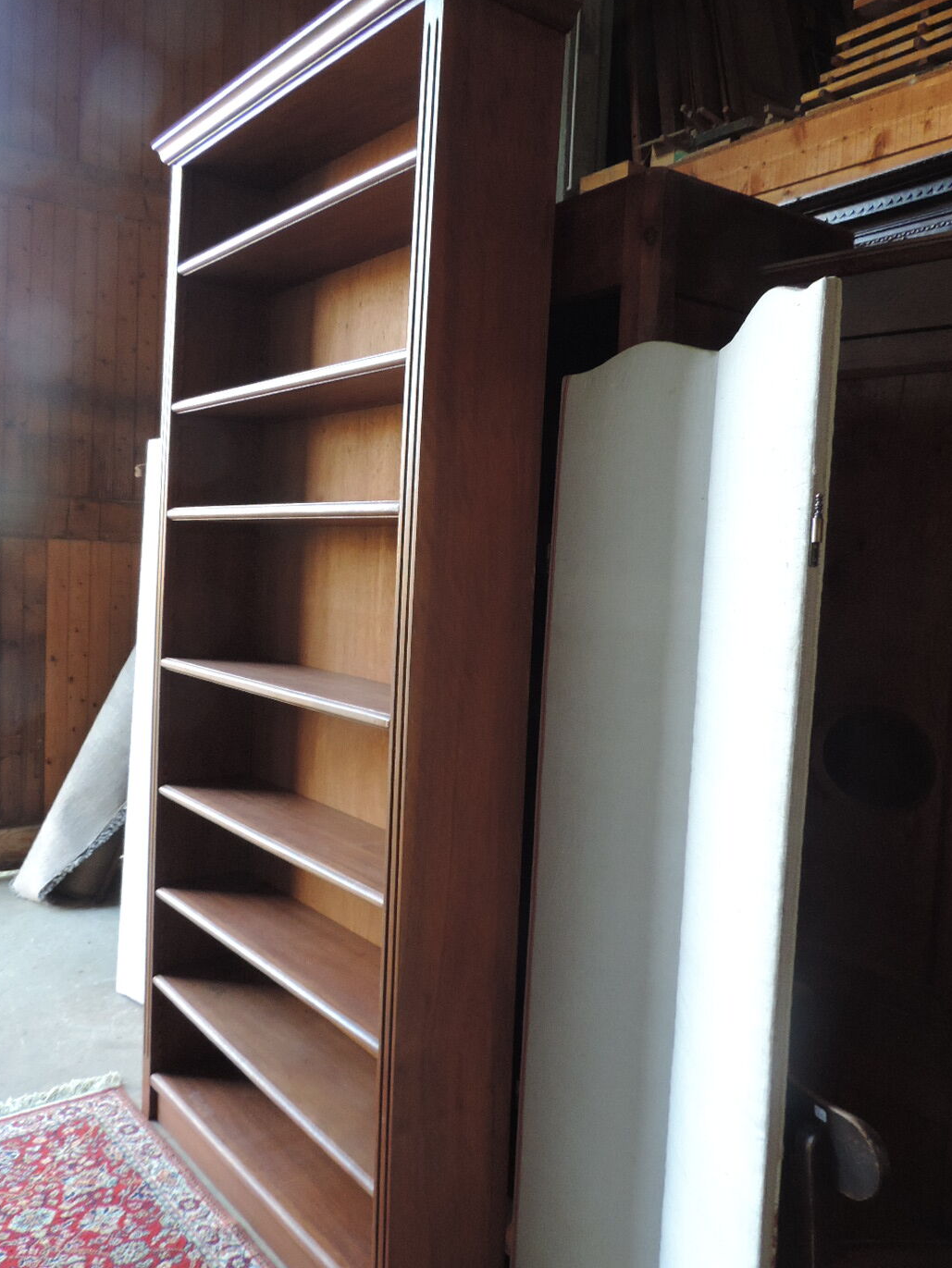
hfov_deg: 49.7
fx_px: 1026
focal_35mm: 28
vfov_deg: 63.4
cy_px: 609
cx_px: 430
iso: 400
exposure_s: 1/30
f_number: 3
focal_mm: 4.3
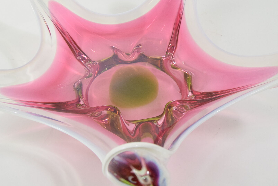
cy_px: 73
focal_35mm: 56
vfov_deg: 24.2
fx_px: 433
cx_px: 134
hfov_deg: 35.6
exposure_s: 1/250
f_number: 8
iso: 1600
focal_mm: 20
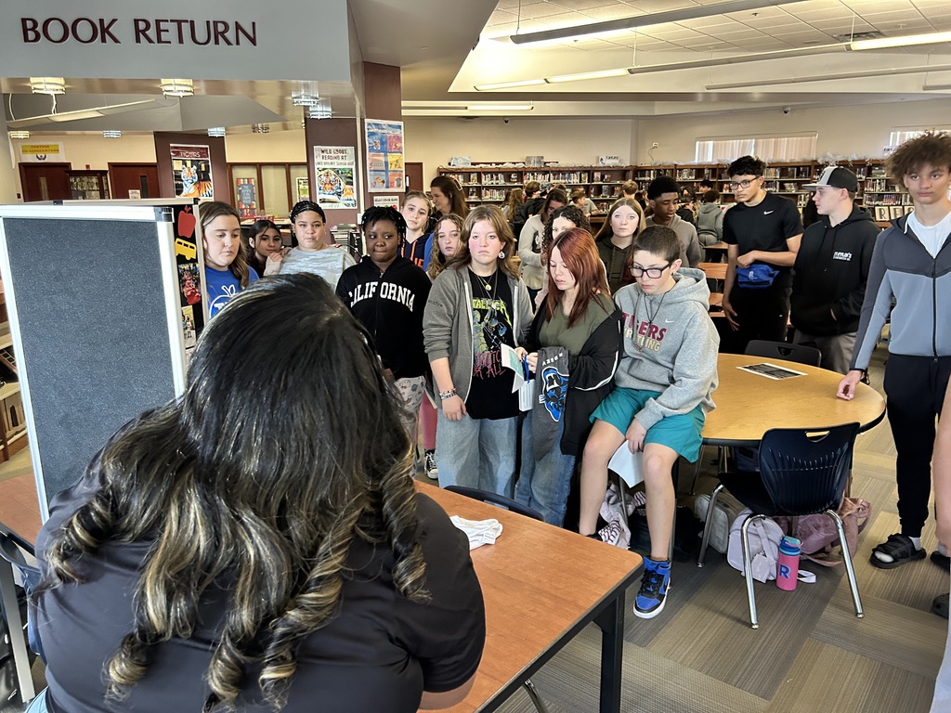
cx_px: 476
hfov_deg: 67.3
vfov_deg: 53.1
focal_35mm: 26
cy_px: 356
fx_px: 714
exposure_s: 1/60
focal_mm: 5.7
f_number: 1.5
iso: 400
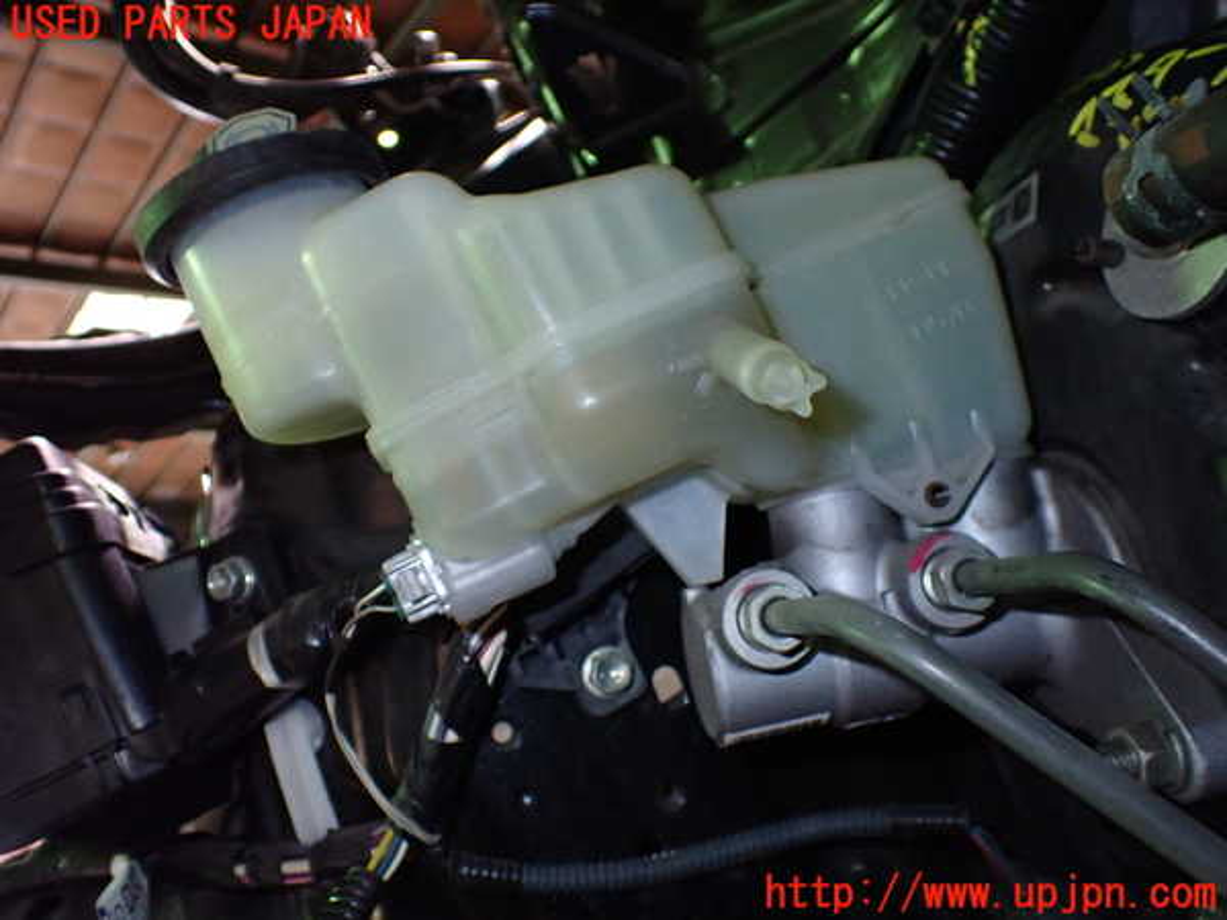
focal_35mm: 30
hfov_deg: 60.0
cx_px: 614
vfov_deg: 46.8
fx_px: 1063
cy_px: 460
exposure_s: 1/30
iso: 800
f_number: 6.3
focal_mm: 5.4
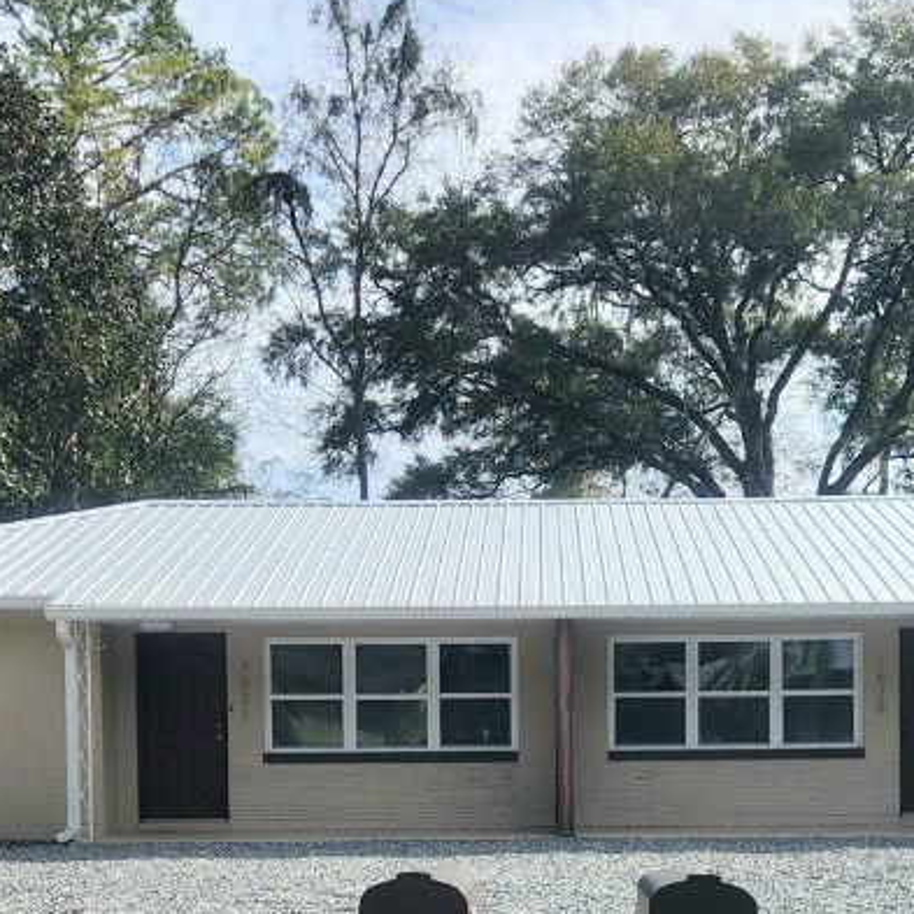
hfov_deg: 32.1
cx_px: 549
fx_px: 1583
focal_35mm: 53
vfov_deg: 31.0
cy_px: 786
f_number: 1.8
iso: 20
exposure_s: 1/3333
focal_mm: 5.4
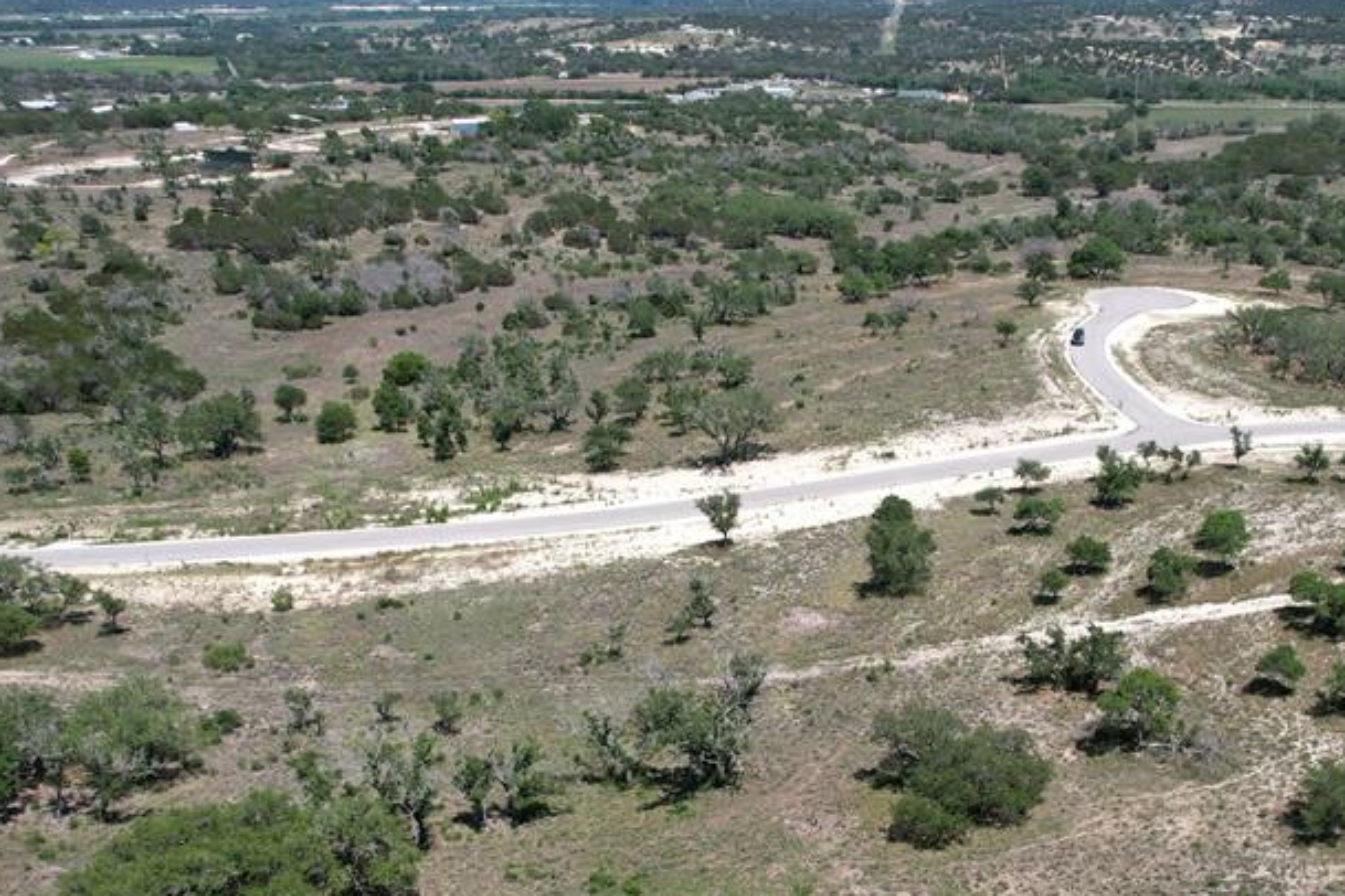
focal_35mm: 37
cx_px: 872
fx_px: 1382
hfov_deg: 51.1
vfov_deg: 35.1
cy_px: 686
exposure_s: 1/1600
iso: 100
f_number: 2.8
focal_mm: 8.38
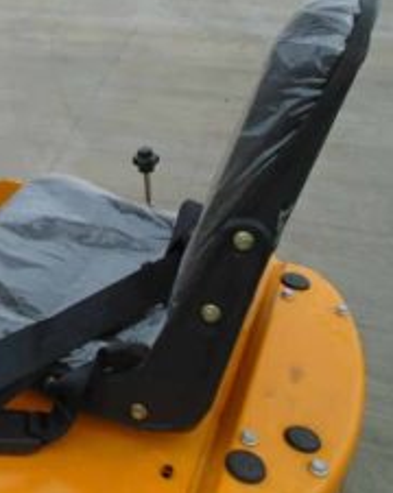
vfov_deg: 40.8
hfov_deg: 30.5
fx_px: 656
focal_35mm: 45
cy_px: 170
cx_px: -20
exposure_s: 1/160
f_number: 3.2
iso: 100
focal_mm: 4.6
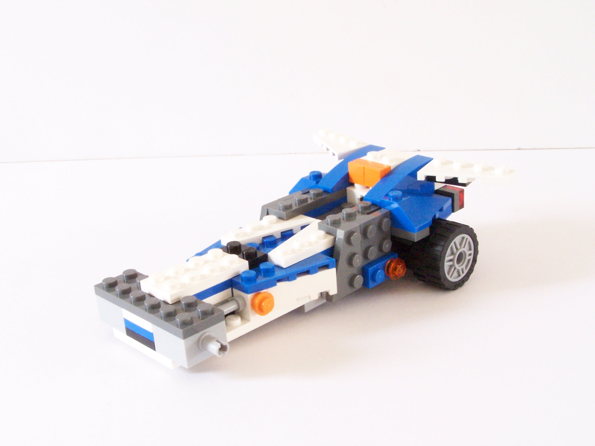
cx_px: 298
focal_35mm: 51
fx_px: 877
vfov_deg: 28.6
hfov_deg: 37.5
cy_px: 223
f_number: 8
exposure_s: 1/8
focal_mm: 8.5
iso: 400
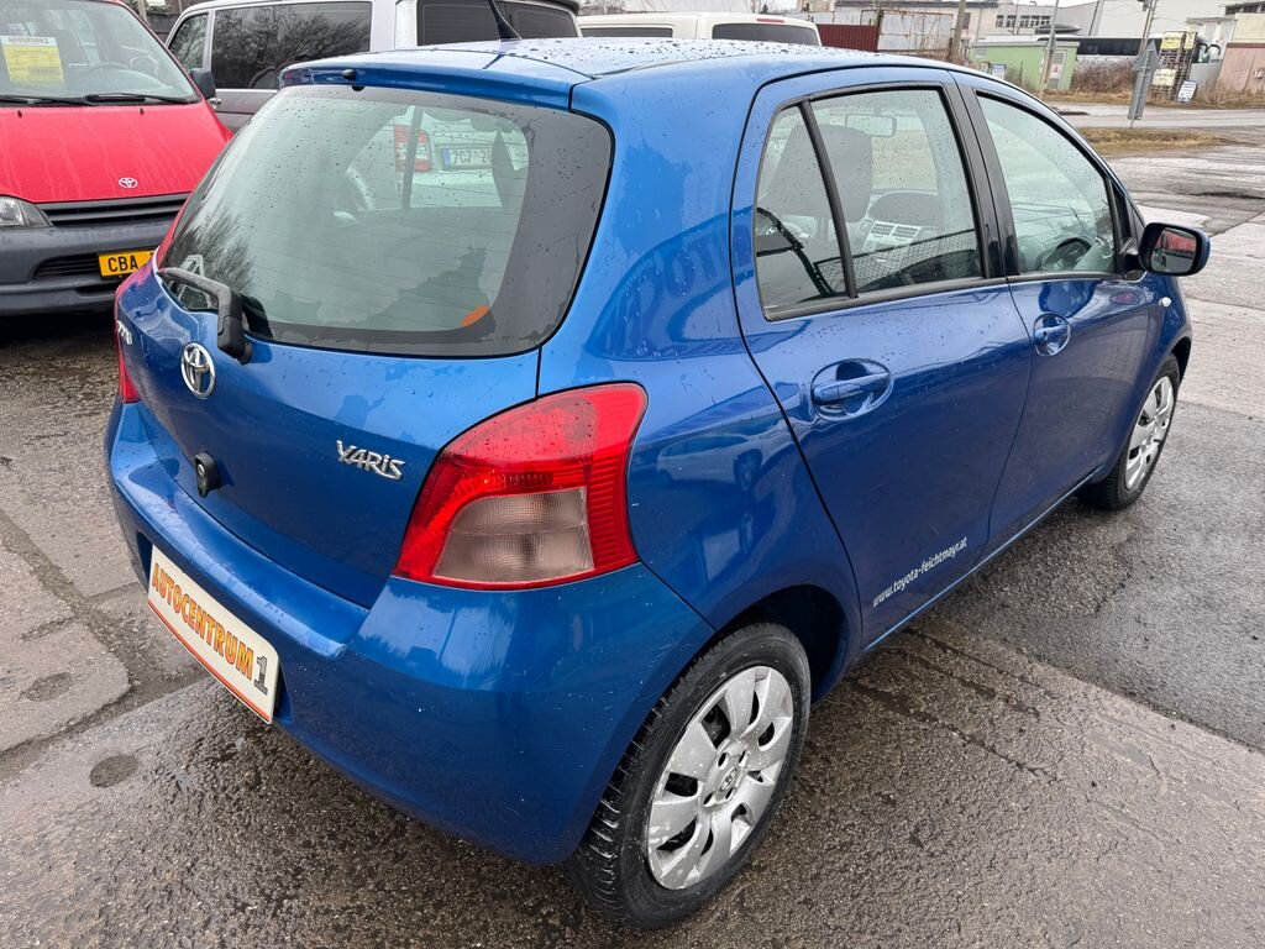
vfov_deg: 56.8
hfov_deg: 71.6
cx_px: 632
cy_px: 474
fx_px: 877
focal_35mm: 24
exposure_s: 1/287
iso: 80
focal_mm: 6.76
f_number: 1.78
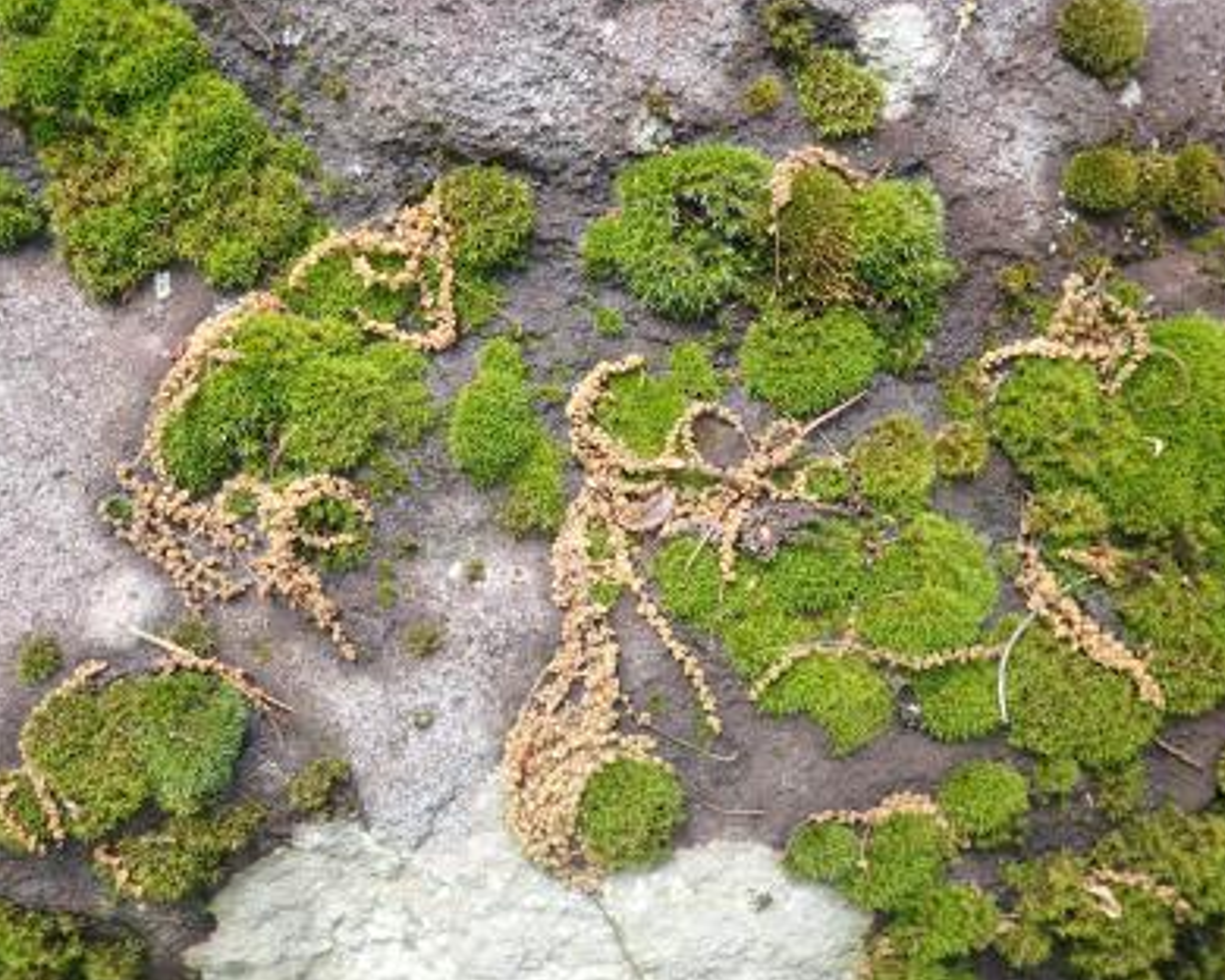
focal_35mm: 28
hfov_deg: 62.2
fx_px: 1015
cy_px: 484
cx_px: 572
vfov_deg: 51.5
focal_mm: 4.5
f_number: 2
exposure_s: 1/160
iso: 100
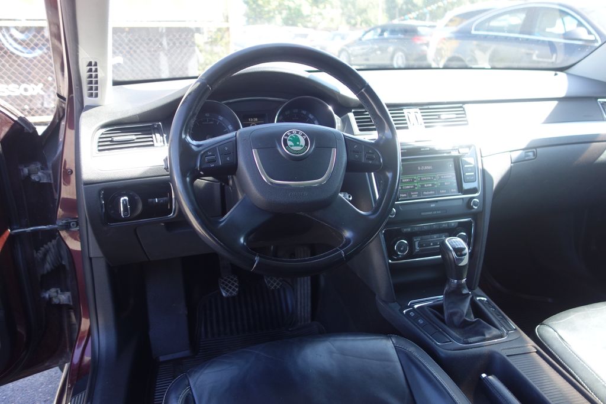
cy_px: 202
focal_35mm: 28
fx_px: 471
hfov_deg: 65.5
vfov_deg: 46.4
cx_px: 303
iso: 125
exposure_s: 1/200
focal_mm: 10.4
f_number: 1.8
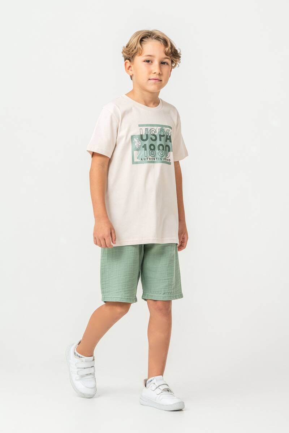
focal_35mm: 109
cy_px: 216
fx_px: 1312
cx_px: 144
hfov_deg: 12.6
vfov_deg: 18.8
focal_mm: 109
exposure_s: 1/125
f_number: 7.1
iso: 160
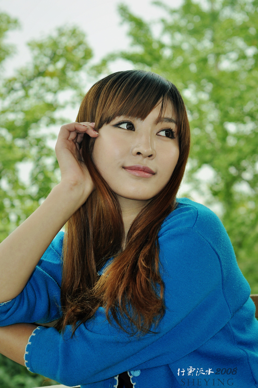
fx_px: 808
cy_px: 194
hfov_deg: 18.1
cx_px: 129
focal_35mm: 75
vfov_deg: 27.0
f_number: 5
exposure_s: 1/200
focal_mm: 50
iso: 200
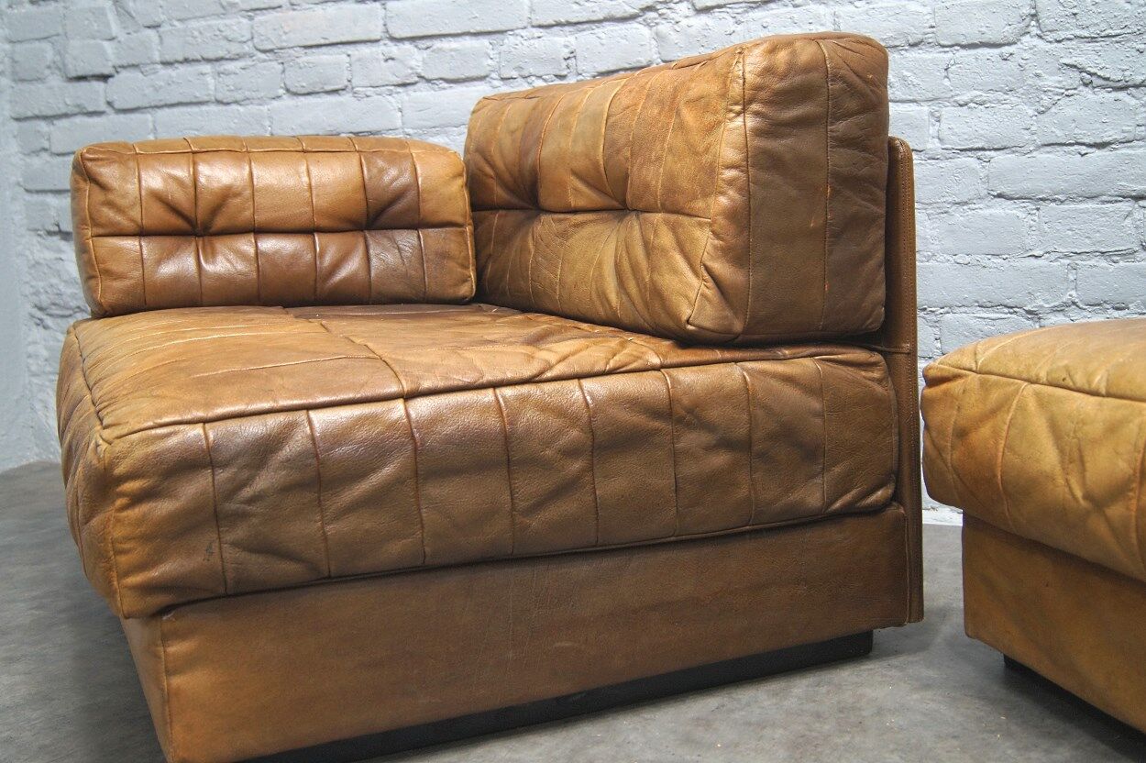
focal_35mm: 39
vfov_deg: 34.2
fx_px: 1241
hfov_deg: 49.6
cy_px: 382
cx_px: 573
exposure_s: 1/50
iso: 400
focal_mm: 26
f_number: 4
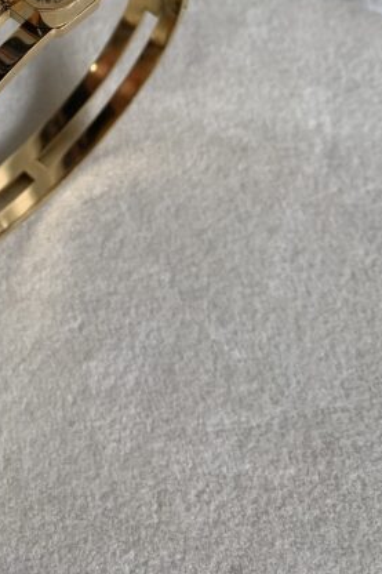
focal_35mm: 52
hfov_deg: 25.2
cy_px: 33
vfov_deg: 35.4
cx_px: 44
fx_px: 828
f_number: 1.8
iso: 40
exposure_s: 1/100
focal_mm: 4.25
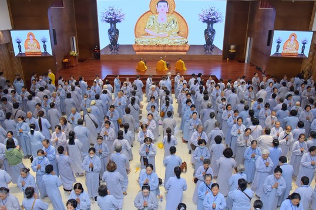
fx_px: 254
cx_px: 162
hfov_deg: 63.7
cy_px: 118
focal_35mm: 29
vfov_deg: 44.8
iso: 1000
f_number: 5
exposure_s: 1/160
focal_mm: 24
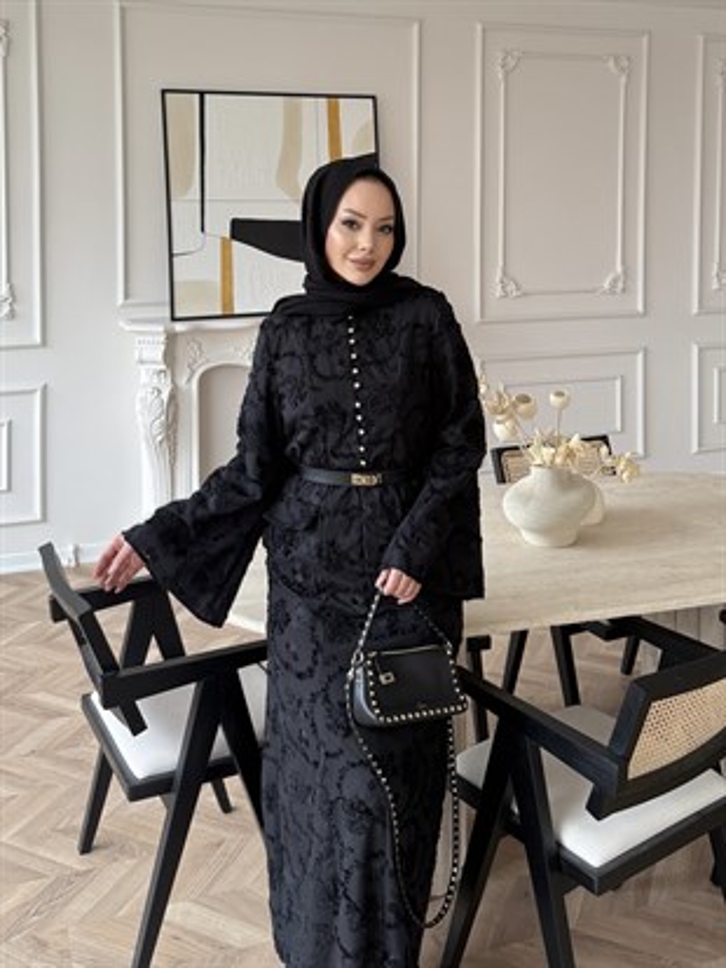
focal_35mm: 24
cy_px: 484
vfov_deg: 71.6
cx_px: 363
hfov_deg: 56.8
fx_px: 671
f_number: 1.78
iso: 160
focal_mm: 6.76
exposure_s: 1/121
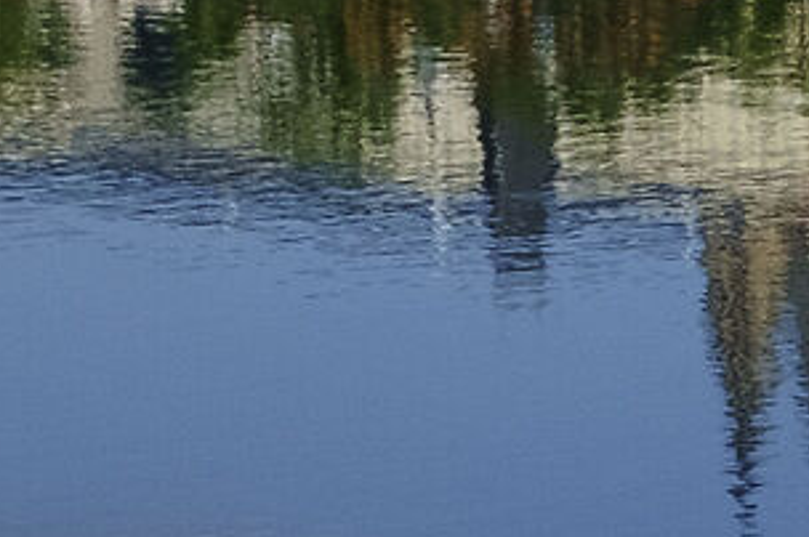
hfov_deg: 6.4
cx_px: 447
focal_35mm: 324
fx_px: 7273
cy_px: -561
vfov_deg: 4.2
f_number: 8
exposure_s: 1/1000
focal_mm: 27
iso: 800
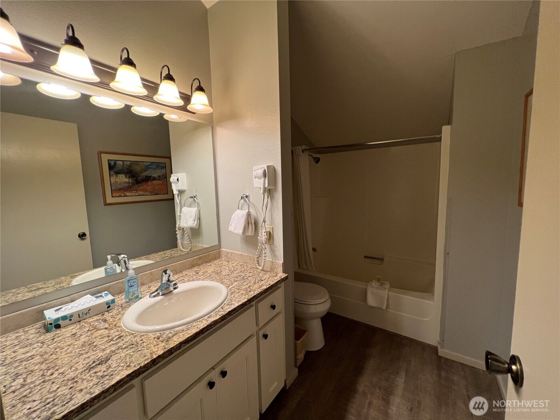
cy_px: 210
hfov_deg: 106.2
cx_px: 280
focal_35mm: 13
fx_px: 210
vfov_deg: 89.9
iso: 160
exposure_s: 1/120
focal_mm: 1.57
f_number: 1.8
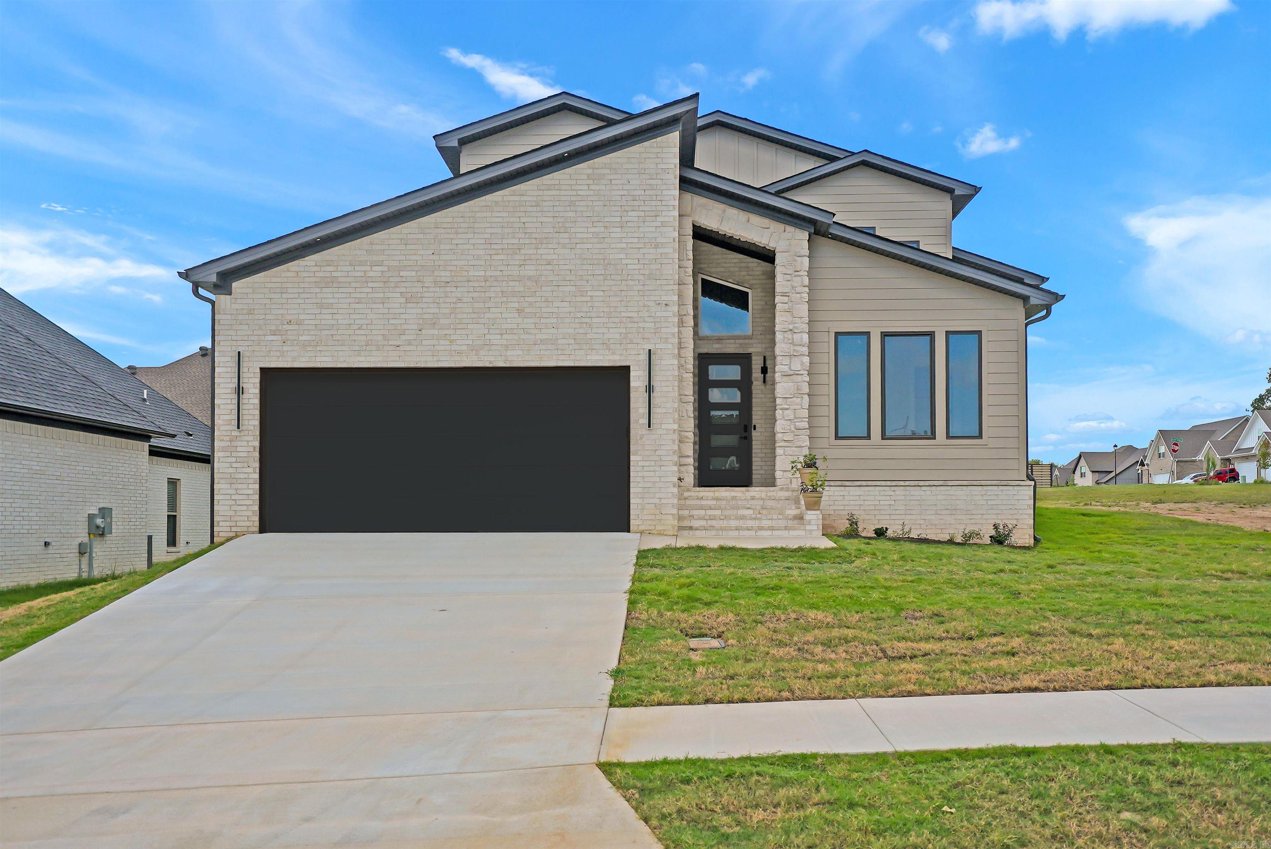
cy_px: 424
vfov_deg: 41.2
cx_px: 636
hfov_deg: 58.7
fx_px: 1130
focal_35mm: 32
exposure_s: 1/3200
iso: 200
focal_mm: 32
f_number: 4
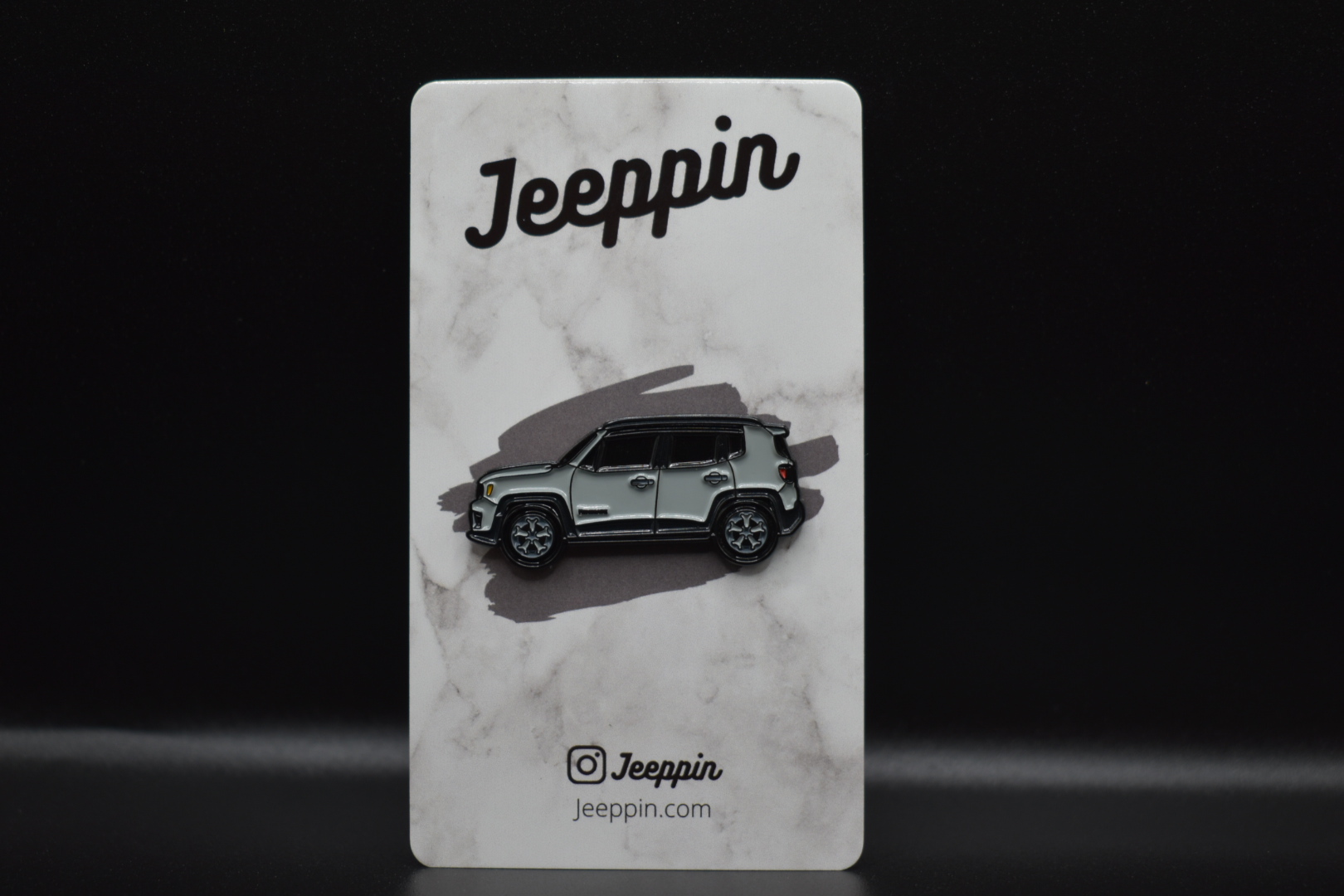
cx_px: 672
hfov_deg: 33.4
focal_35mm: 60
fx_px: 2240
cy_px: 448
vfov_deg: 22.6
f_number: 4.8
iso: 220
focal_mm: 40
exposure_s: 1/125
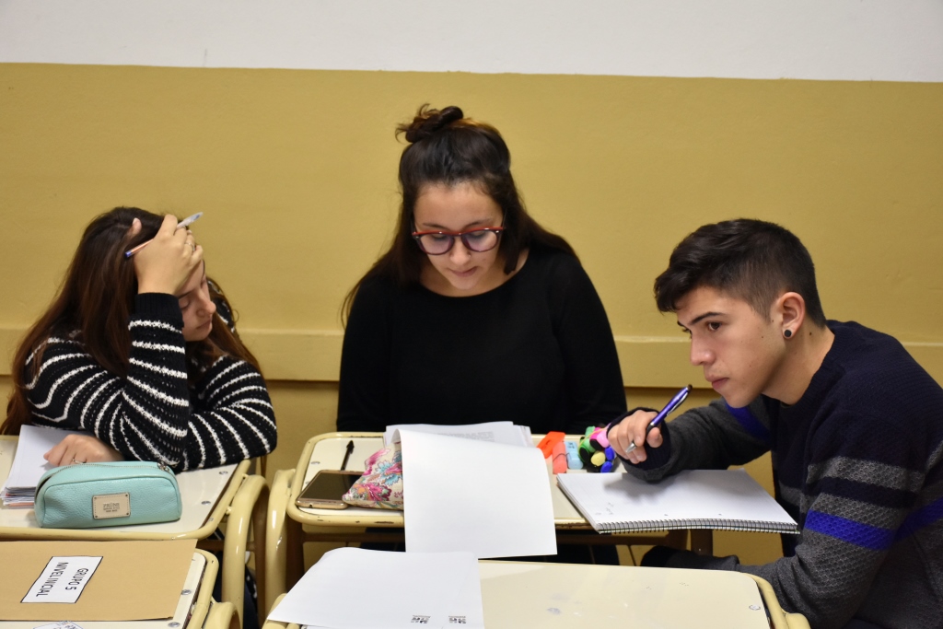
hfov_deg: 33.4
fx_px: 1572
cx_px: 472
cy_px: 314
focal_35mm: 60
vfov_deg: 22.6
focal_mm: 40
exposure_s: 1/60
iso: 1400
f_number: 4.5
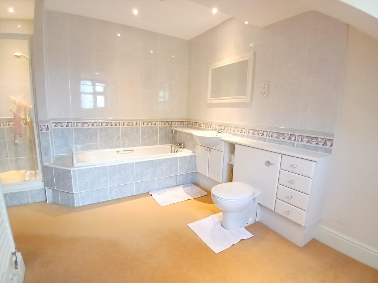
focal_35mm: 17
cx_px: 189
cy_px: 142
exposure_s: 1/33.3
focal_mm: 1.4
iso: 320
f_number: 2.2
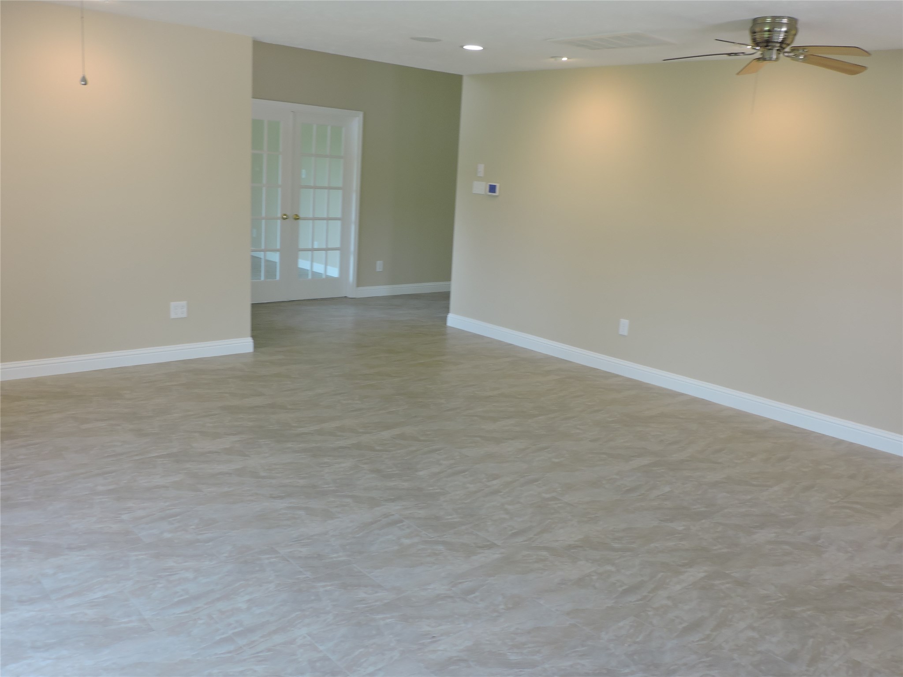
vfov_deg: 46.8
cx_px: 452
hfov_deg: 60.0
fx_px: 783
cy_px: 338
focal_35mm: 30
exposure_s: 1/30
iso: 110
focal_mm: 5.4
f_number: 3.1
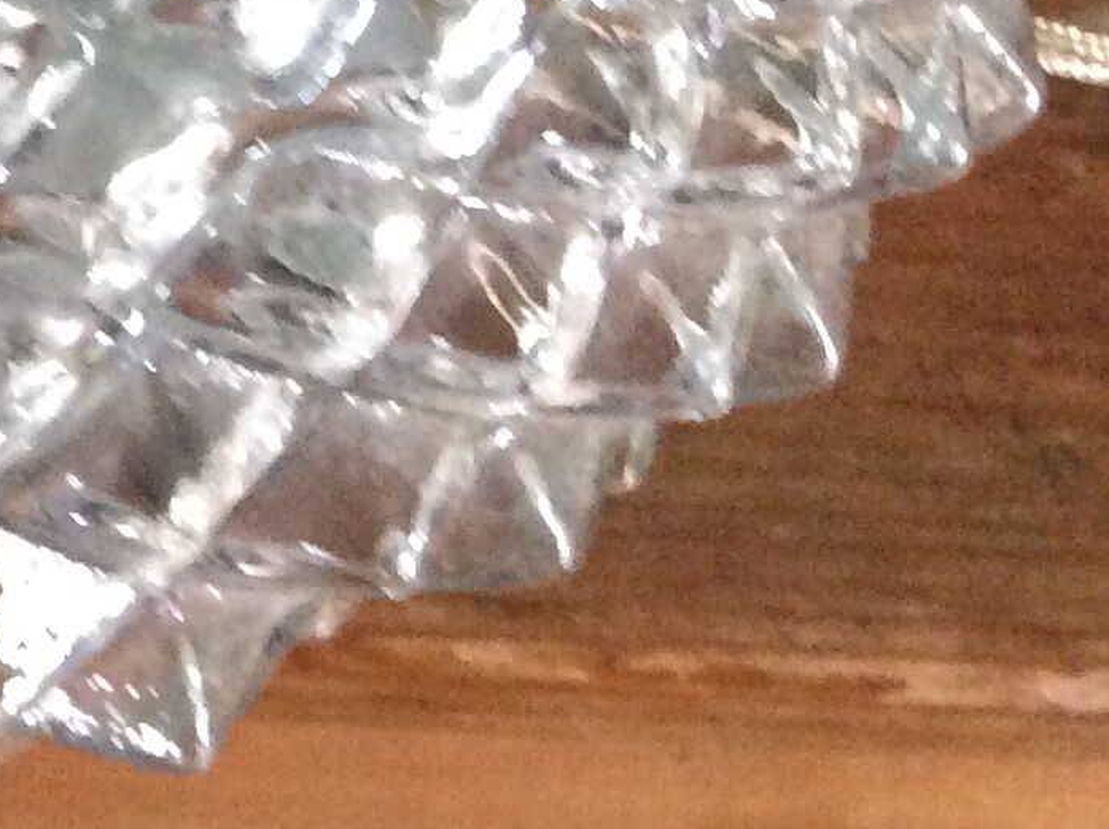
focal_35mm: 119
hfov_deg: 15.5
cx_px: -468
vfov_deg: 11.5
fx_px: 3808
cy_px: -648
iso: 320
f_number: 2.4
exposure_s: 1/20
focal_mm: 3.3
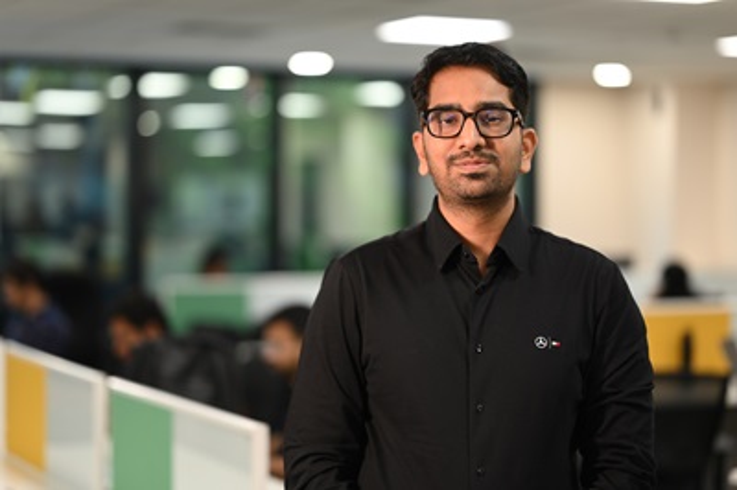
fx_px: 1739
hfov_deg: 23.9
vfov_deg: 16.0
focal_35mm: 85
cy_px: 245
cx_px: 368
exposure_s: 1/100
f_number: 1.8
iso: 200
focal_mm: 85
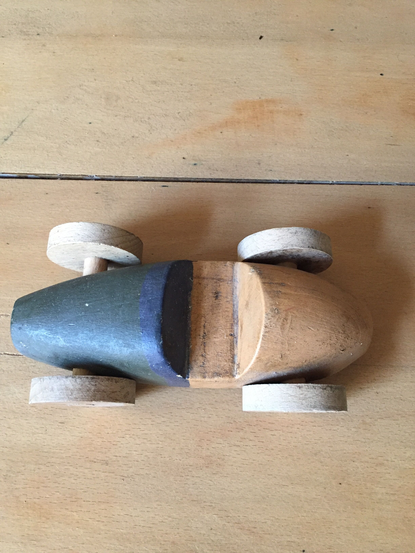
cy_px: 276
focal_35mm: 29
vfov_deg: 61.7
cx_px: 208
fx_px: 464
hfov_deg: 48.2
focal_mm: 4.15
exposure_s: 1/30
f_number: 2.2
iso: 250
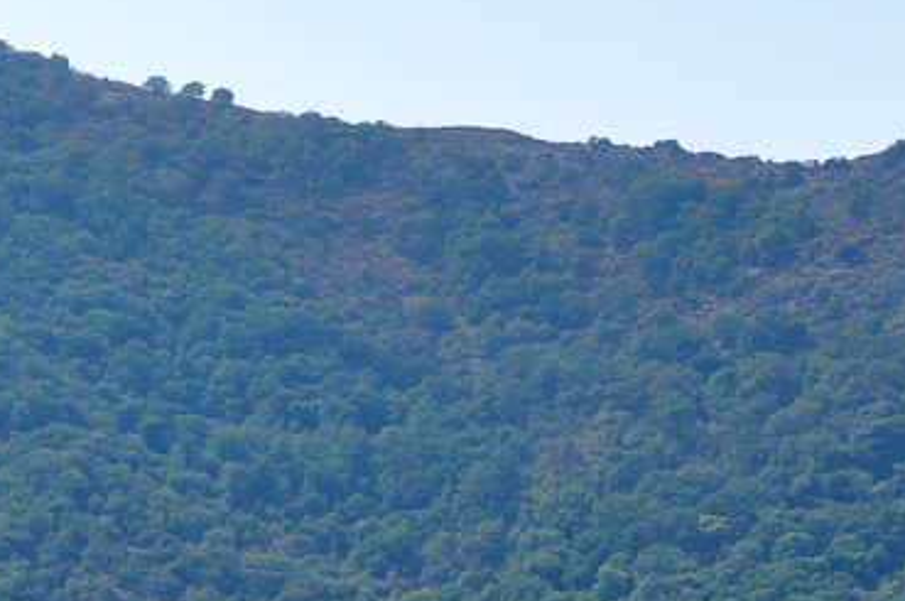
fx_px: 5514
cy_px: 921
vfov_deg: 6.2
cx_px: 736
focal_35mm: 220
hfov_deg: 9.4
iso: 400
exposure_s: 1/500
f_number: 11
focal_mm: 45
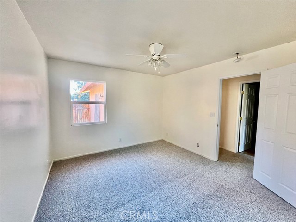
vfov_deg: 89.9
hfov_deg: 106.2
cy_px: 111
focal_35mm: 13
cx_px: 148
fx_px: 111
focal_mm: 1.57
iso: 200
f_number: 1.8
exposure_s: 1/60
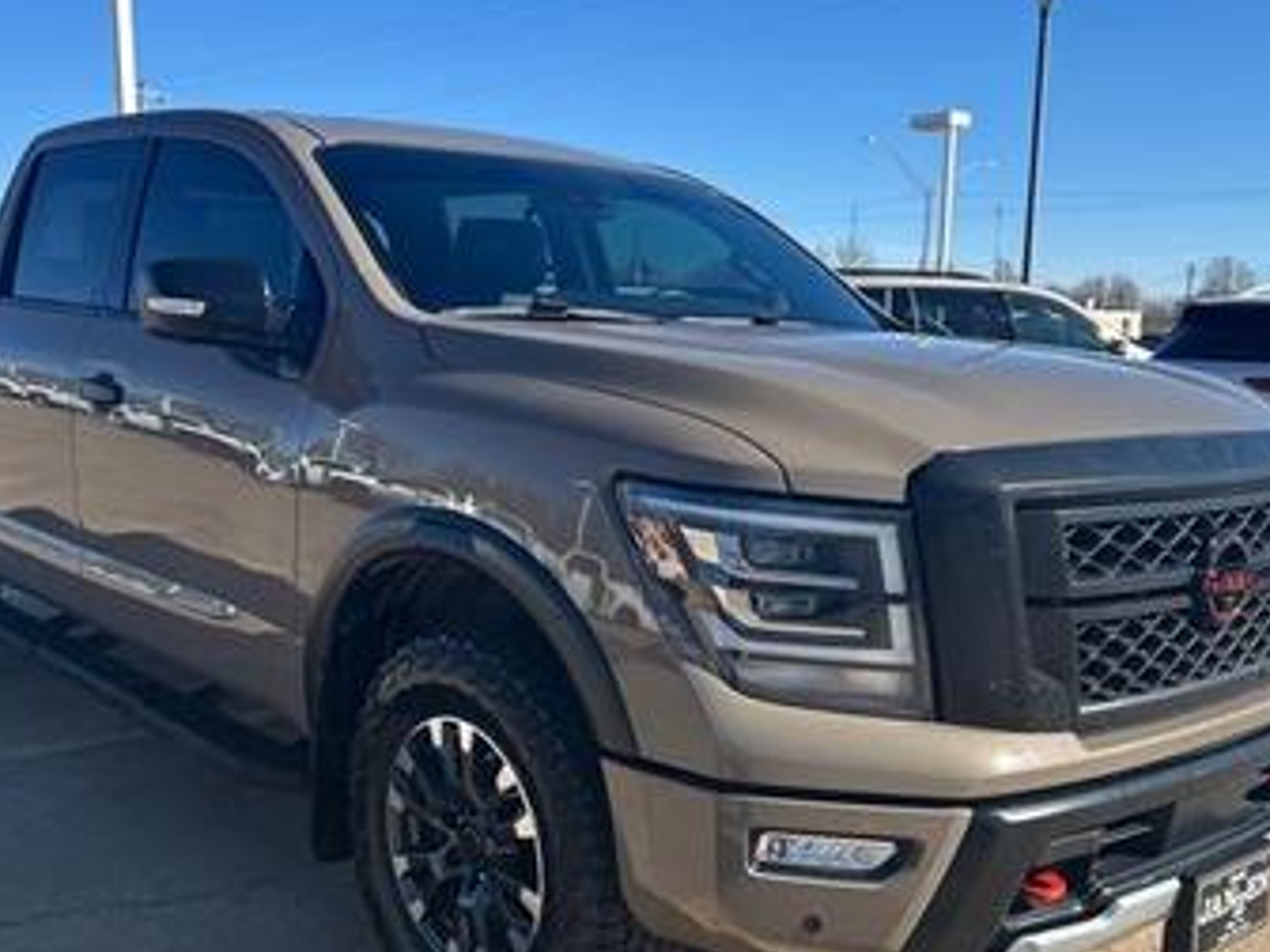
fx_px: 1431
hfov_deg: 47.9
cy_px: 608
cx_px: 612
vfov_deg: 36.6
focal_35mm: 39
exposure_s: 1/2513
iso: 50
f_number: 1.5
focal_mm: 5.7
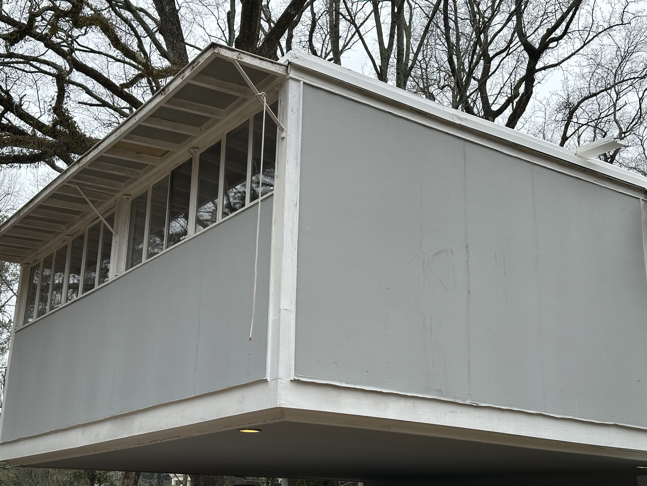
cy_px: 243
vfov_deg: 30.3
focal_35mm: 48
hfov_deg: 39.7
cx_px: 324
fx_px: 897
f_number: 1.78
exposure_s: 1/1289
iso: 64
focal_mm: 6.86
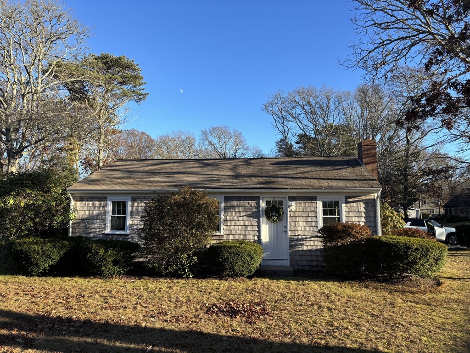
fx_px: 353
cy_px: 176
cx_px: 235
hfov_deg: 67.3
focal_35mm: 26
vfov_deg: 53.1
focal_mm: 5.96
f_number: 1.6
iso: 50
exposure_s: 1/1178
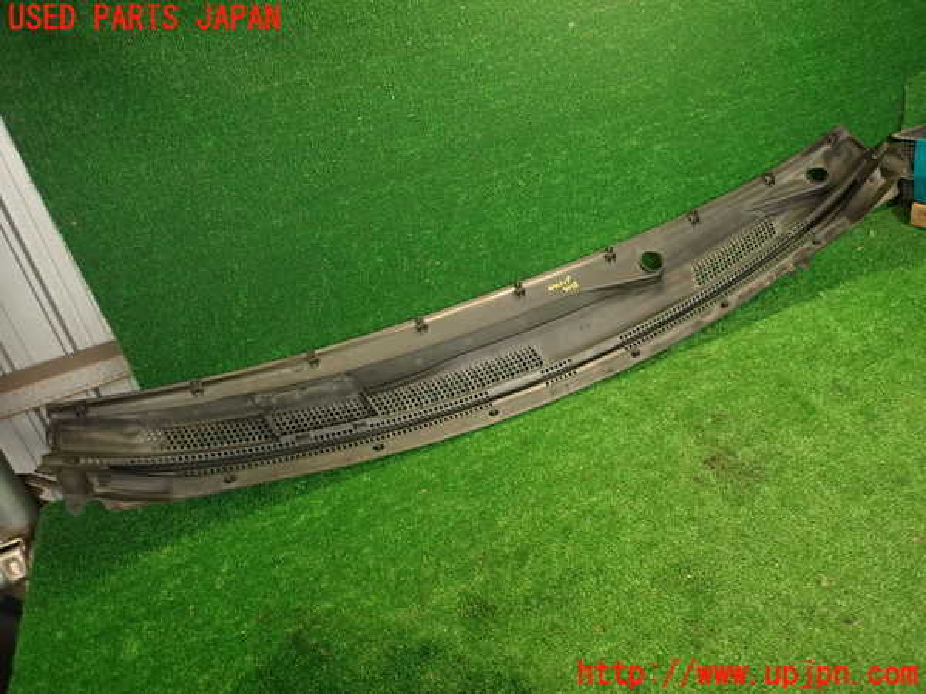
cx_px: 463
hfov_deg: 69.4
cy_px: 347
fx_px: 669
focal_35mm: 25
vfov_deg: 54.9
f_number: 2
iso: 250
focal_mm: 4.5
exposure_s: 1/30
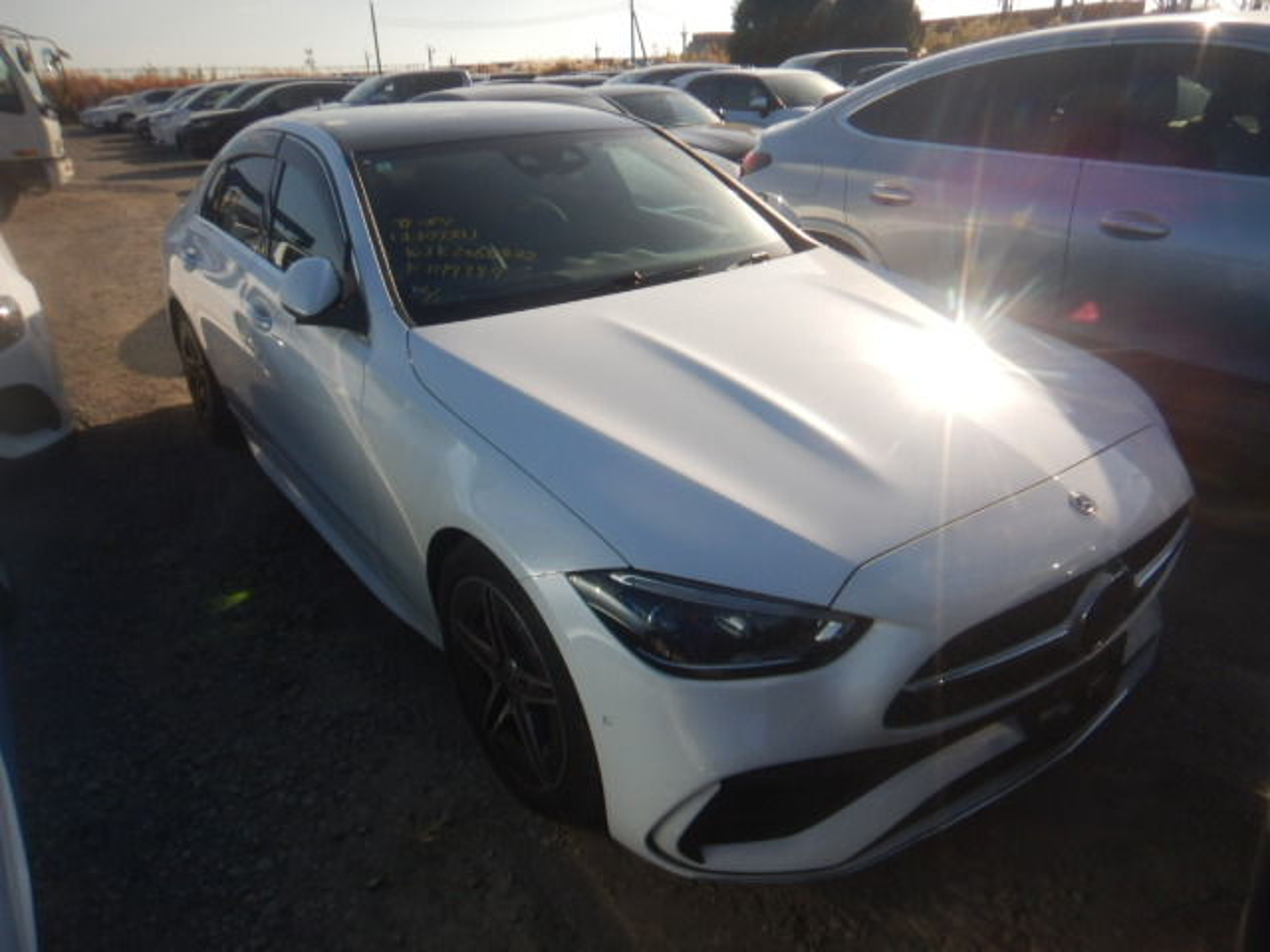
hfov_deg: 71.6
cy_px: 476
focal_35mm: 24
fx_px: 881
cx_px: 635
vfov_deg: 56.8
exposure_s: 1/640
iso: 125
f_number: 2.8
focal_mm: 4.3
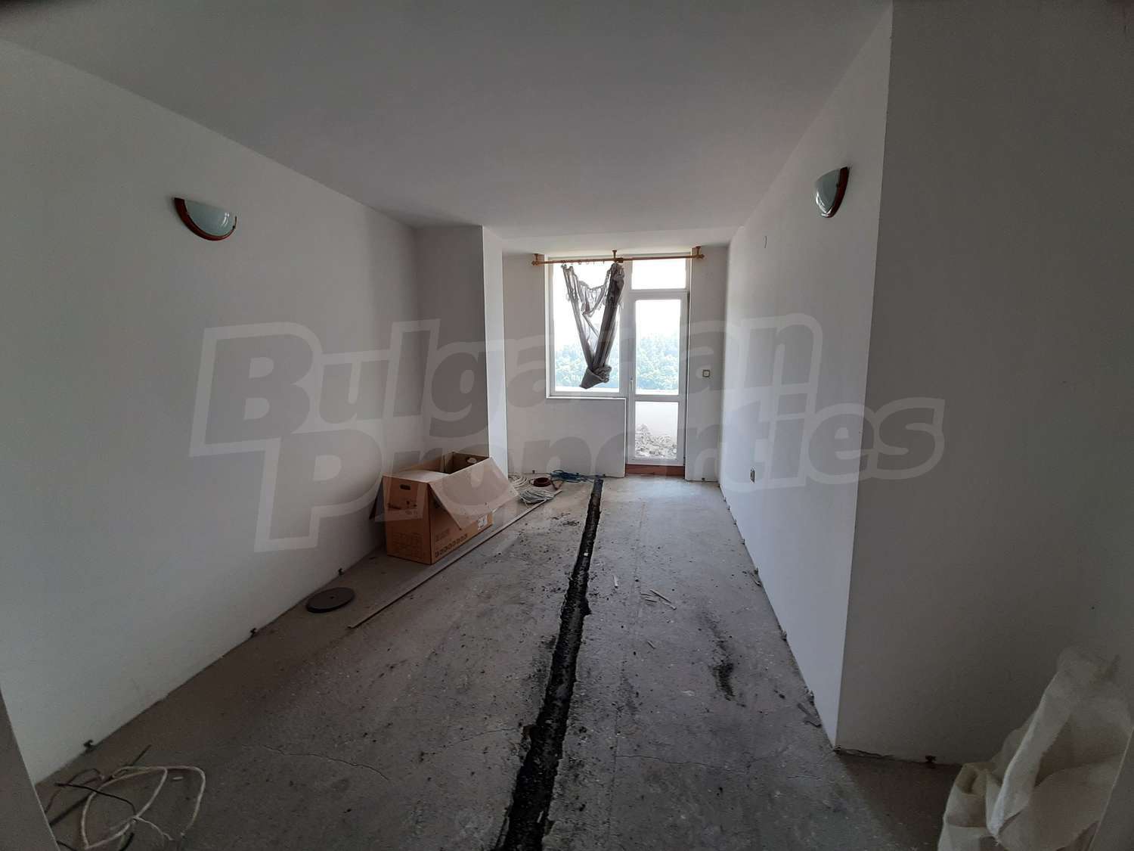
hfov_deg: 106.2
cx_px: 567
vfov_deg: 89.9
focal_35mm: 13
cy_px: 426
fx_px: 426
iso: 40
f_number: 2.2
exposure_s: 1/50
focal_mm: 1.42
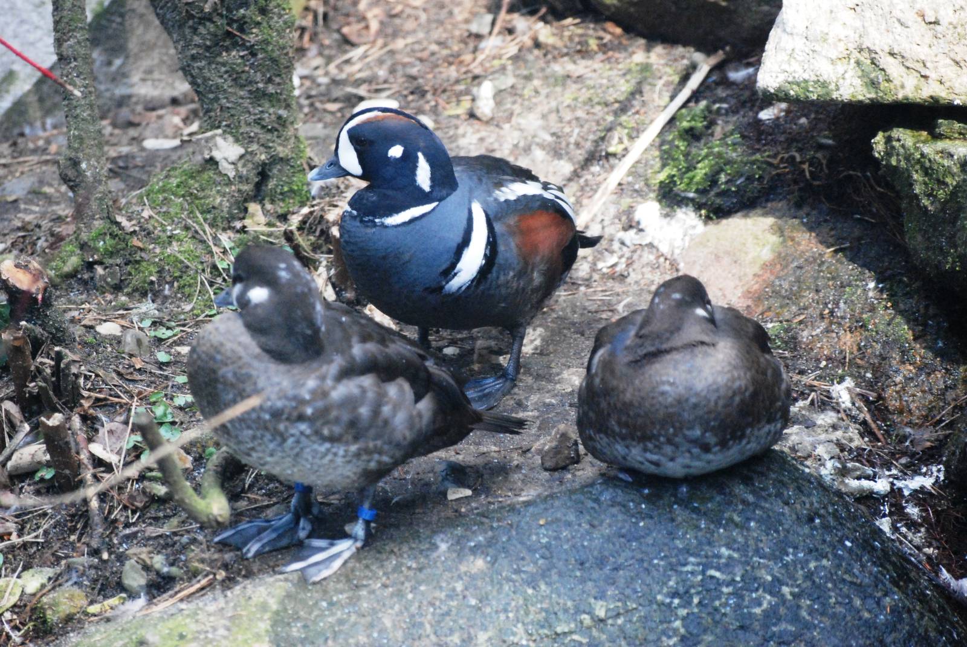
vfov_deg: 4.7
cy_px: 324
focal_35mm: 292
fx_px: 7866
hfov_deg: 7.0
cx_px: 484
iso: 1600
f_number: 5
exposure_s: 1/500
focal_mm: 195
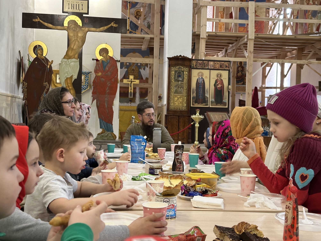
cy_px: 120
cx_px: 160
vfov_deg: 30.3
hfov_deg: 39.7
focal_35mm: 48
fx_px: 445
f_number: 1.78
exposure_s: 1/33
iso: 200
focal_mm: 6.86
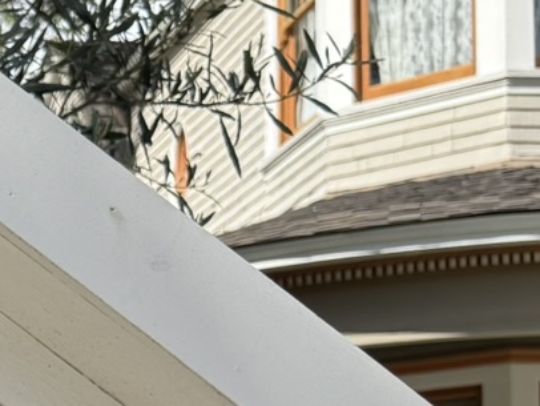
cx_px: -500
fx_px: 1889
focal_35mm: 121
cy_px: 636
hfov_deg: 14.0
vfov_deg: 11.7
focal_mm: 6.76
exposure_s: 1/3584
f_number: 1.78
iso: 80
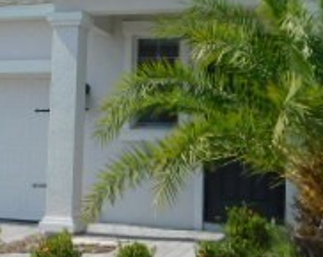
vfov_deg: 19.2
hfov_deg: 23.7
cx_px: 51
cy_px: 51
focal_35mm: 79
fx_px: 754
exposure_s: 1/500
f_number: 6
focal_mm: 4
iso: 125
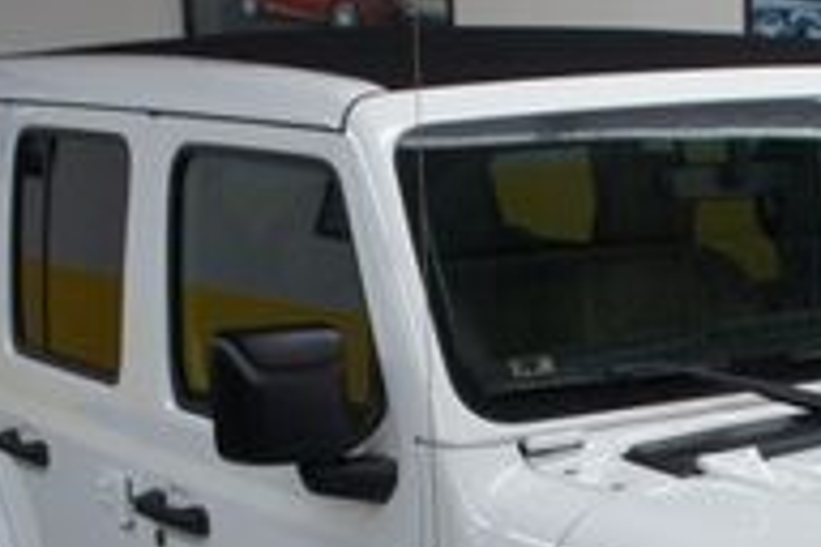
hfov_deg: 22.0
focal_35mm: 90
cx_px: 770
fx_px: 2052
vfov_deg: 14.5
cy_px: 731
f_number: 4.5
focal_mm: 18
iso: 200
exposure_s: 1/40
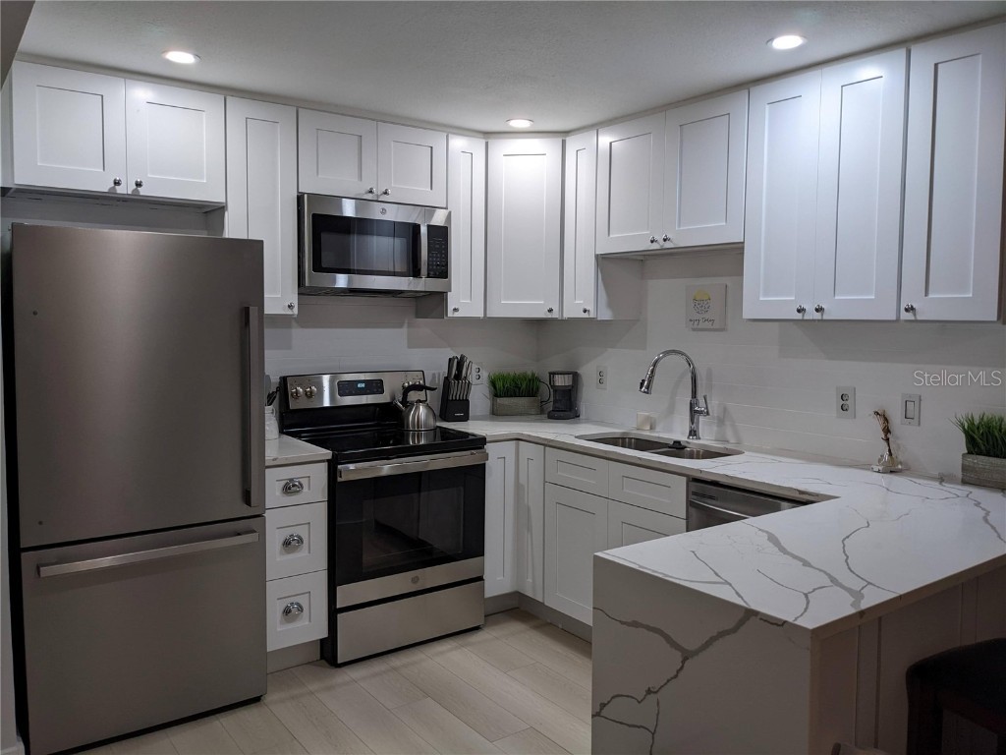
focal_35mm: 27
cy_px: 378
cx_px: 503
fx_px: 785
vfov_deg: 51.4
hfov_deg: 65.3
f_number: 1.73
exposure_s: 1/60
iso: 48
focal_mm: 4.38
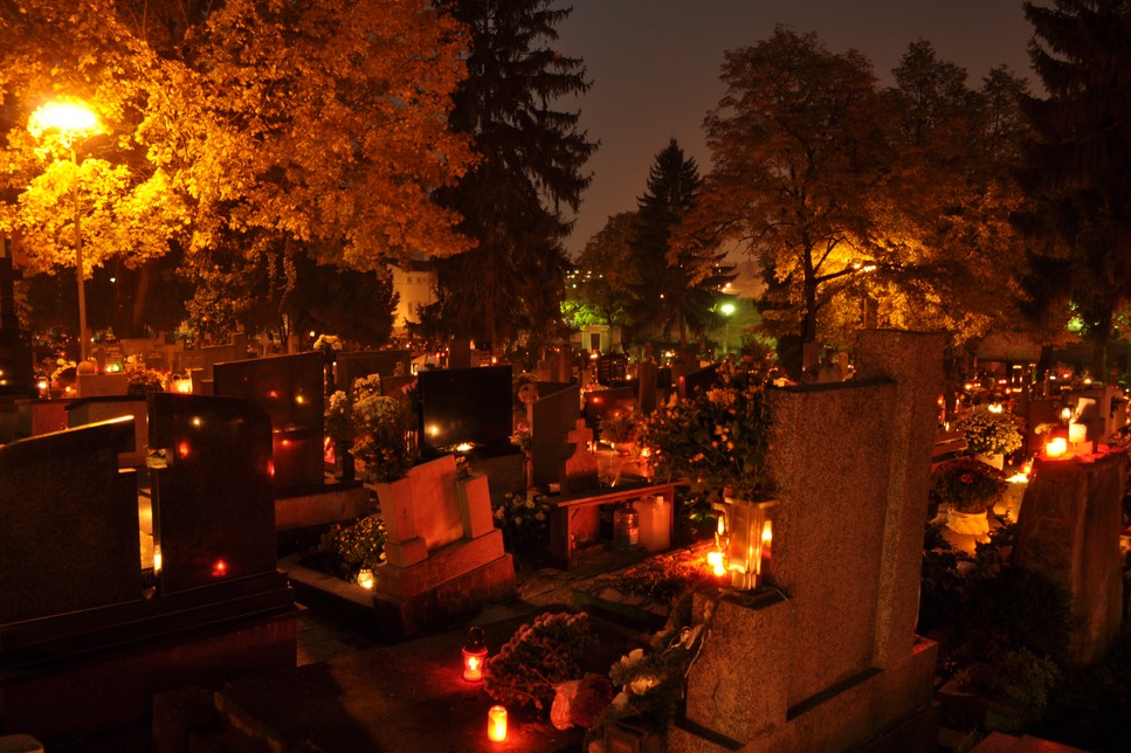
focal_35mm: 31
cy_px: 387
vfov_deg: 42.3
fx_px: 974
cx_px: 565
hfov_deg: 60.3
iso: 200
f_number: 9
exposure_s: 20
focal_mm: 20
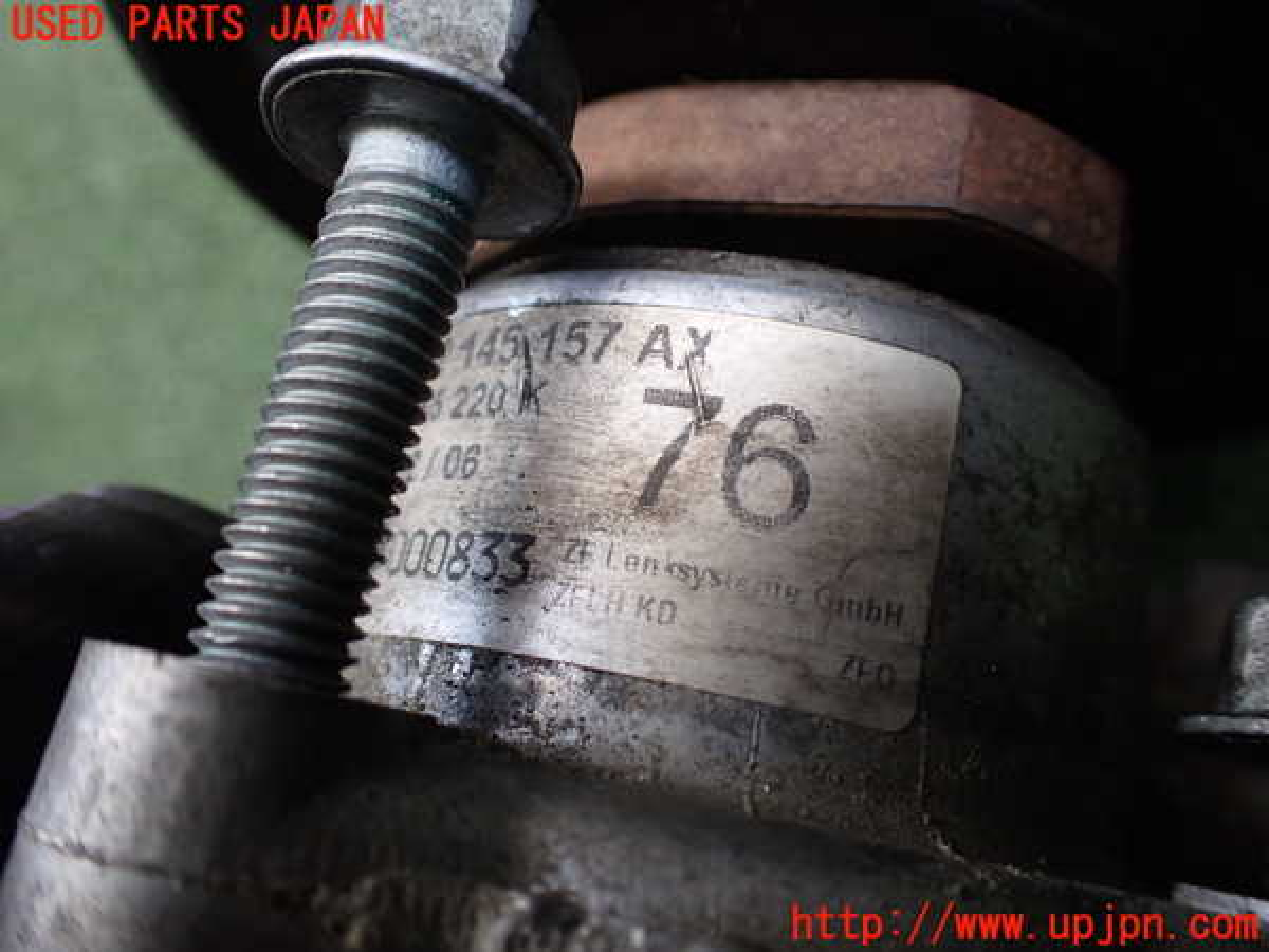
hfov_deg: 60.0
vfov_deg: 46.8
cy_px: 476
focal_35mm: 30
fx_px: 1100
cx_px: 634
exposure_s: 1/125
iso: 250
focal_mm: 5.4
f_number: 2.3
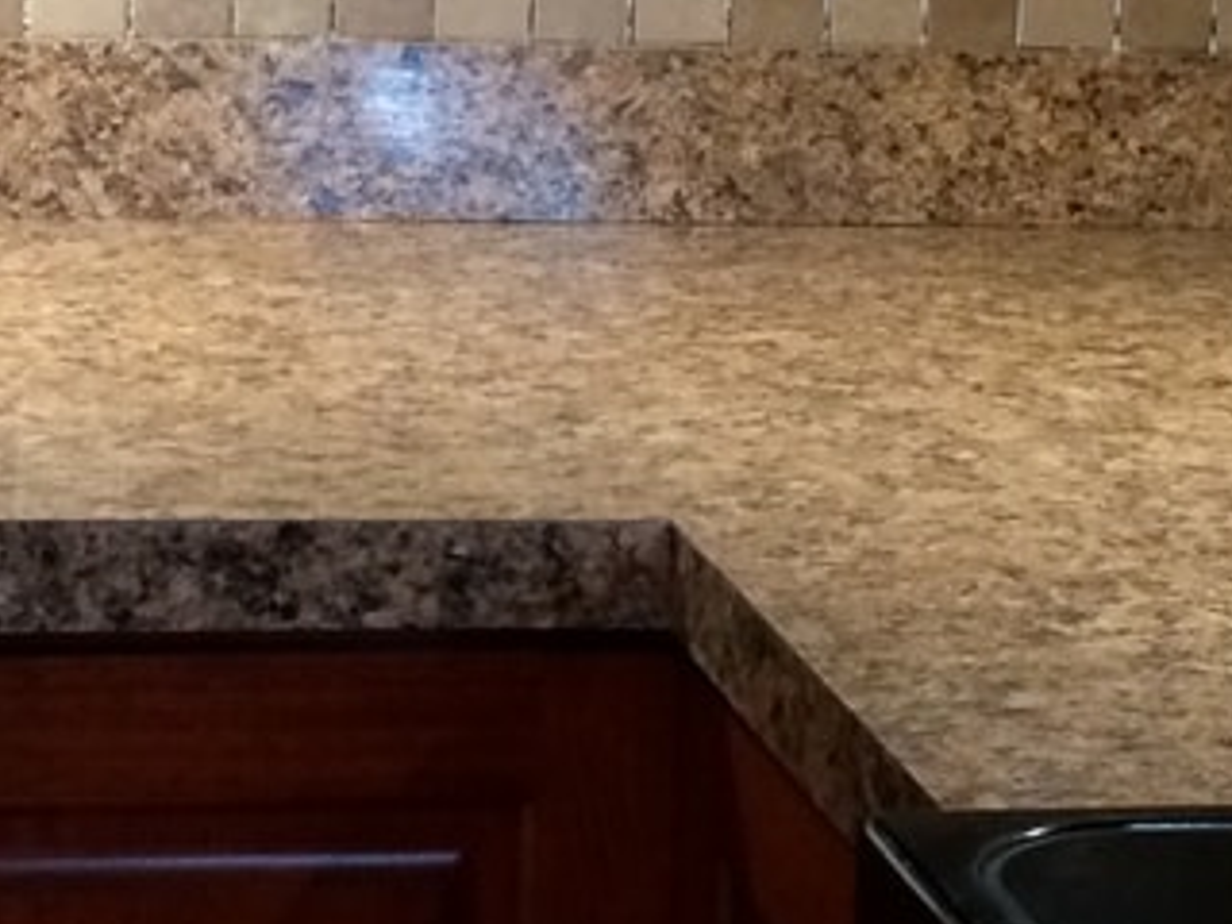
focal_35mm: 125
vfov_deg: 11.8
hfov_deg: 15.7
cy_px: 104
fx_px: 4449
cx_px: 402
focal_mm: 4.12
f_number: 2.2
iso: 200
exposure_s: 1/30
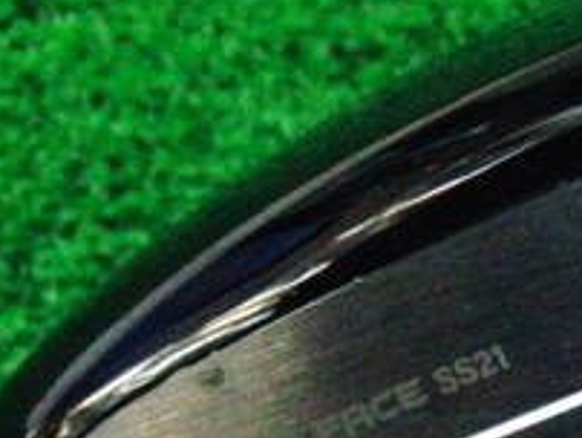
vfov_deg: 12.7
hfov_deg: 15.7
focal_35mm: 117
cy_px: 305
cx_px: 824
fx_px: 1969
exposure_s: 1/160
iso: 3200
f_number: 3.6
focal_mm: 6.42
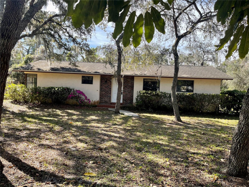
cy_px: 94
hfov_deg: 69.4
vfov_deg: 54.9
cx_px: 124
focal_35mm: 25
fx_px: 180
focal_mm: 5.1
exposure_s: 1/813
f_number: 1.6
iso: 32
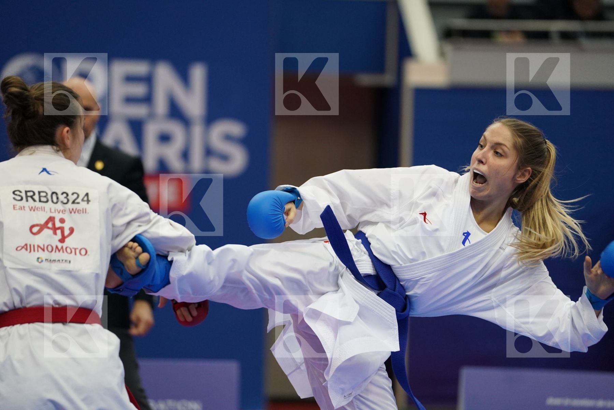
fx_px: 3360
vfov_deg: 7.0
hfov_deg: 10.4
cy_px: 205
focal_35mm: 197
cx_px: 307
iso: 2500
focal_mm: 197
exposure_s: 1/1000
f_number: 2.8
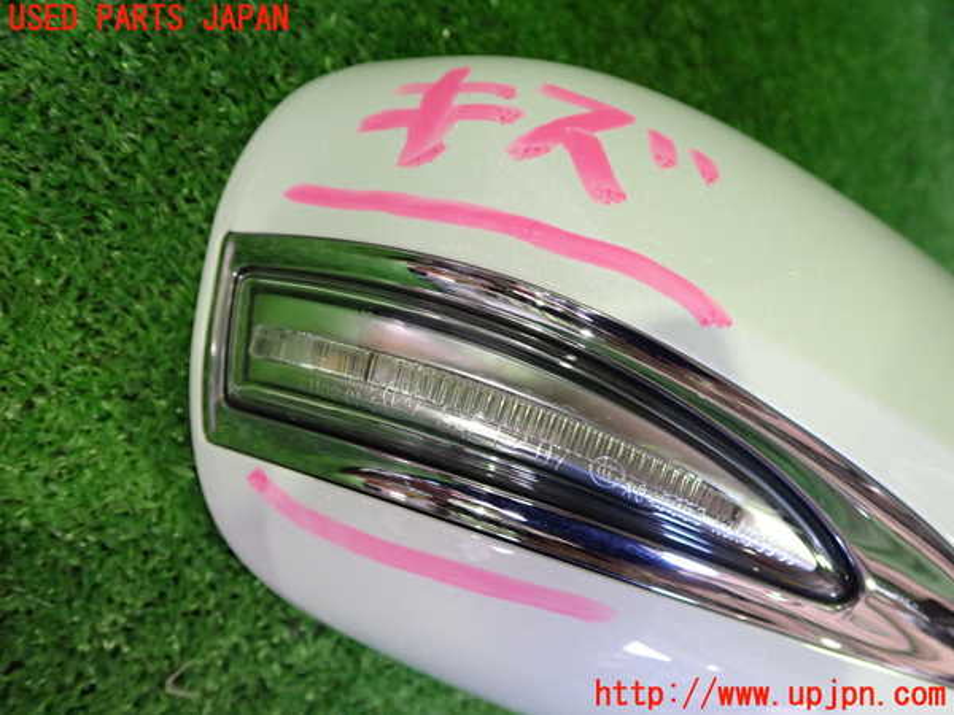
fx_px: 827
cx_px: 477
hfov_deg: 60.0
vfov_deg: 46.8
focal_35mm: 30
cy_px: 358
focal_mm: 5.4
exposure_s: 1/60
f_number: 2.3
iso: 800
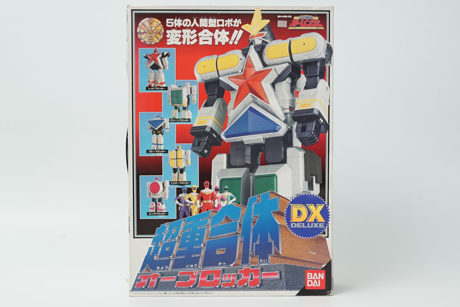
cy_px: 154
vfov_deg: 26.0
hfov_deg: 38.2
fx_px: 665
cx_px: 230
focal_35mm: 52
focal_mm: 35
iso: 1000
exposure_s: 1/20
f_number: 10
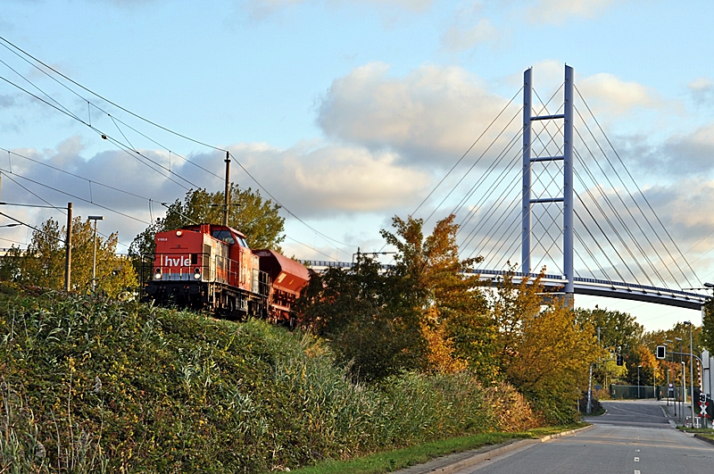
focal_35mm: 90
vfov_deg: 15.1
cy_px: 237
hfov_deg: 22.7
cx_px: 357
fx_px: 1782
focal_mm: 60
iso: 200
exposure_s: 1/100
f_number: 8
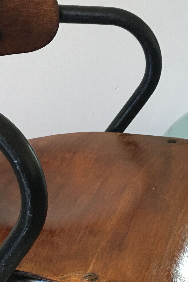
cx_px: 64
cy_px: 234
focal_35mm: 69
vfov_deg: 28.5
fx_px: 540
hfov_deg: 19.7
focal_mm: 4.15
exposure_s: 1/33
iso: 250
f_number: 2.2
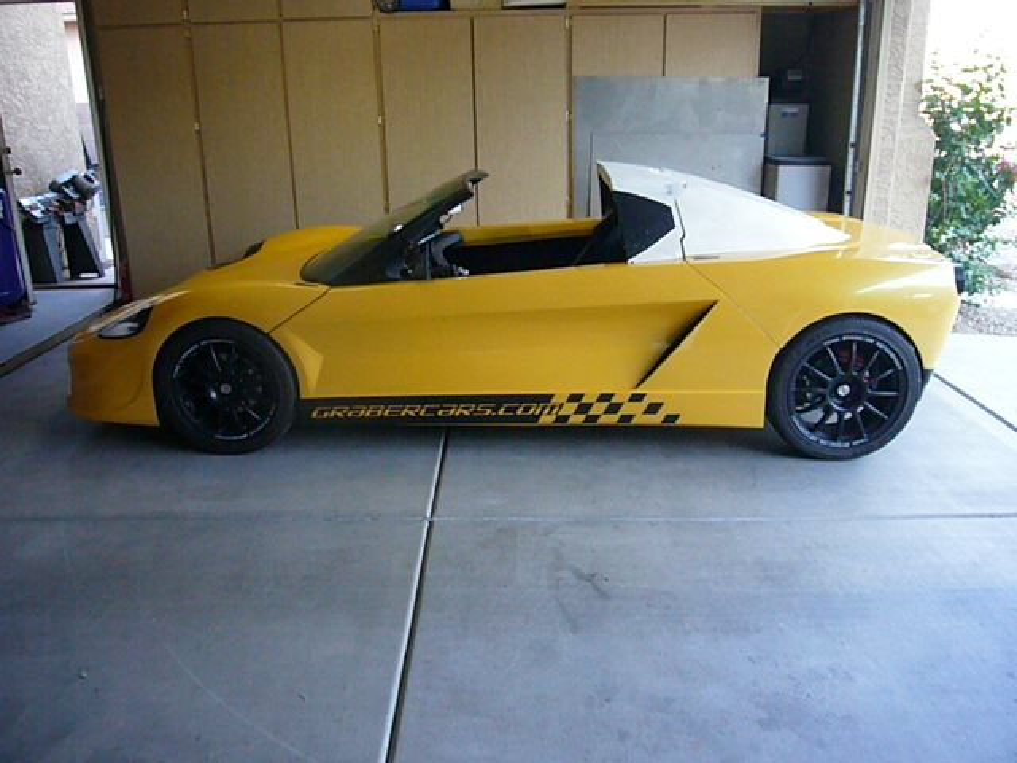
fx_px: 823
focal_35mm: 28
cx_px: 508
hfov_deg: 63.4
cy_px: 382
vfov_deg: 49.7
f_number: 5.6
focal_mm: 4.6
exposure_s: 1/60
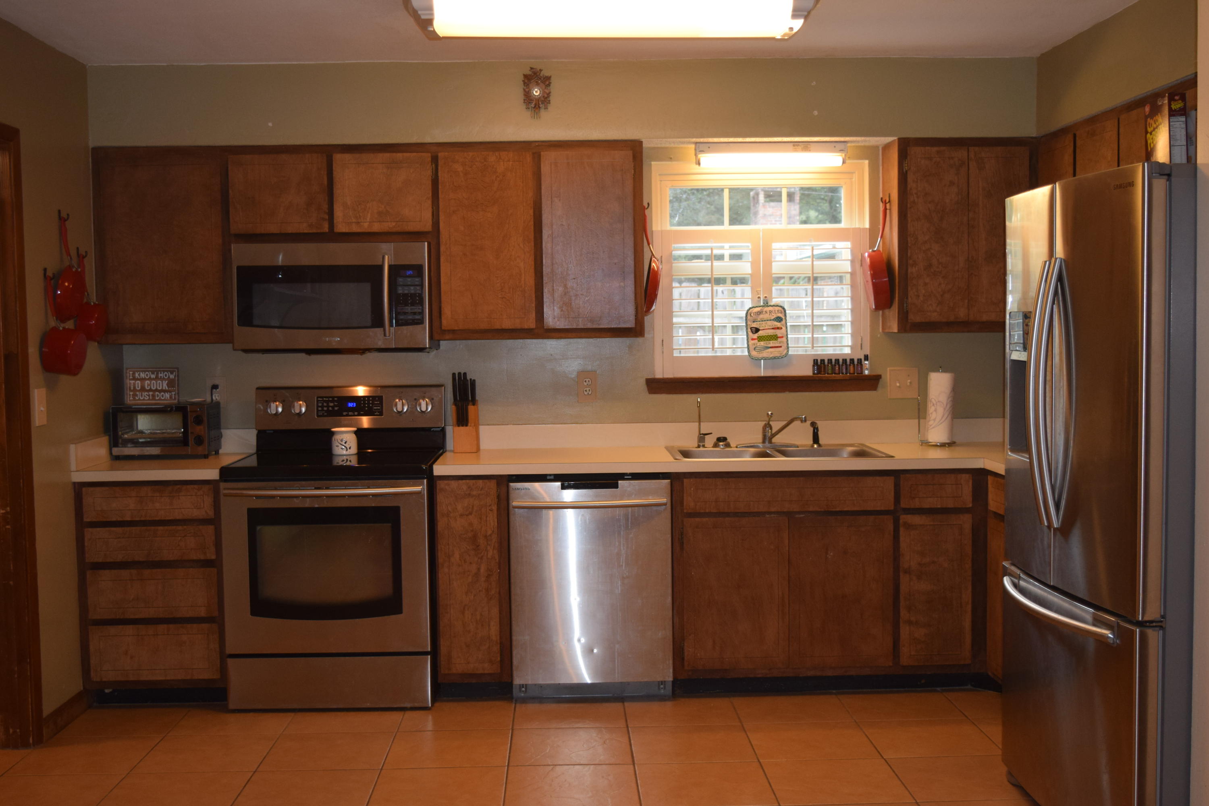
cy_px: 403
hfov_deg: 47.9
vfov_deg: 33.0
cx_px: 604
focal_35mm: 40
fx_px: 1360
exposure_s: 1/80
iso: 800
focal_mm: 27
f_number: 4.2
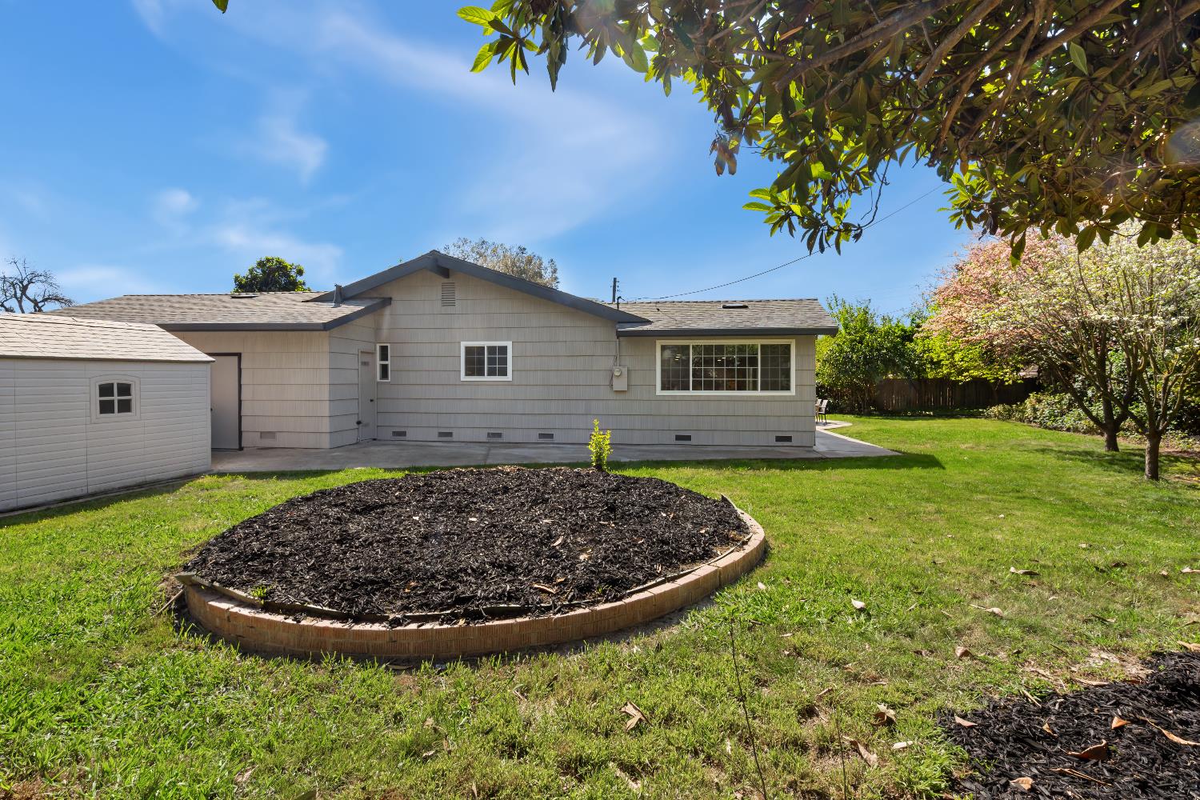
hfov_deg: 96.7
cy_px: 400
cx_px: 600
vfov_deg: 73.7
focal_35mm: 16
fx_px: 533
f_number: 14
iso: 320
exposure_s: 1/160
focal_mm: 16
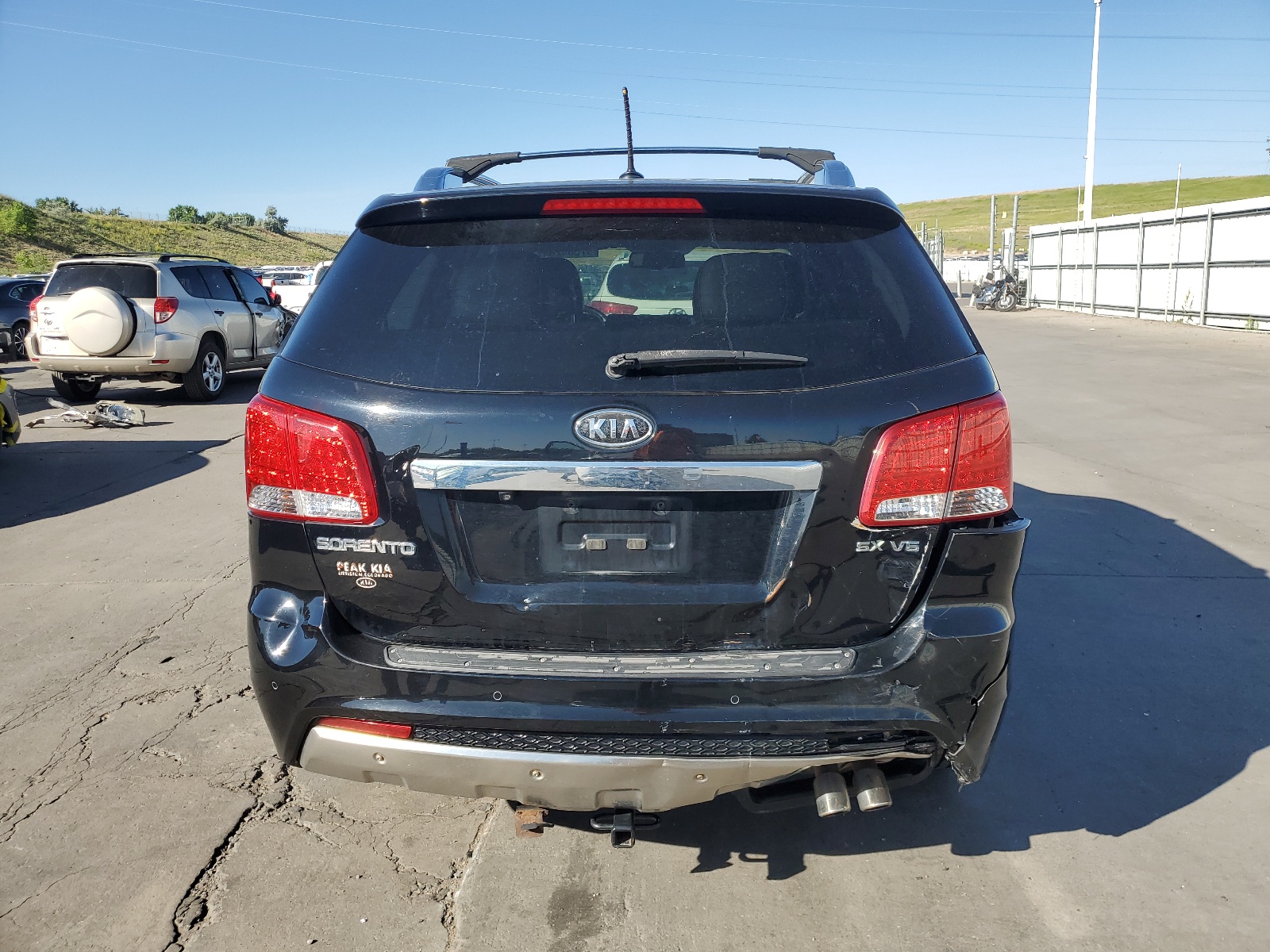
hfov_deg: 67.3
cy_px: 476
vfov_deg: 53.1
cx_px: 635
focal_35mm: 26
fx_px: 954
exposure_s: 1/2000
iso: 50
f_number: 1.5
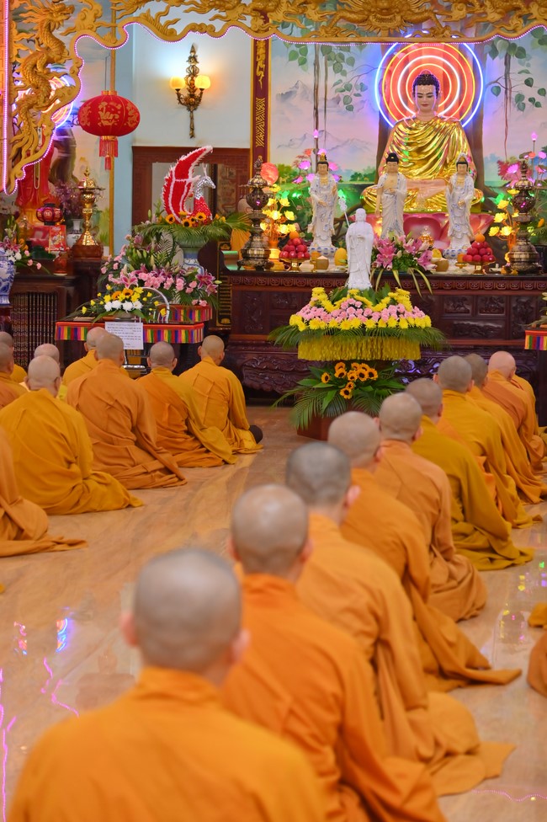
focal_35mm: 78
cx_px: 274
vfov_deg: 26.0
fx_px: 1779
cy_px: 411
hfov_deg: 17.5
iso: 1250
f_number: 4.5
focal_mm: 78
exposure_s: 1/160
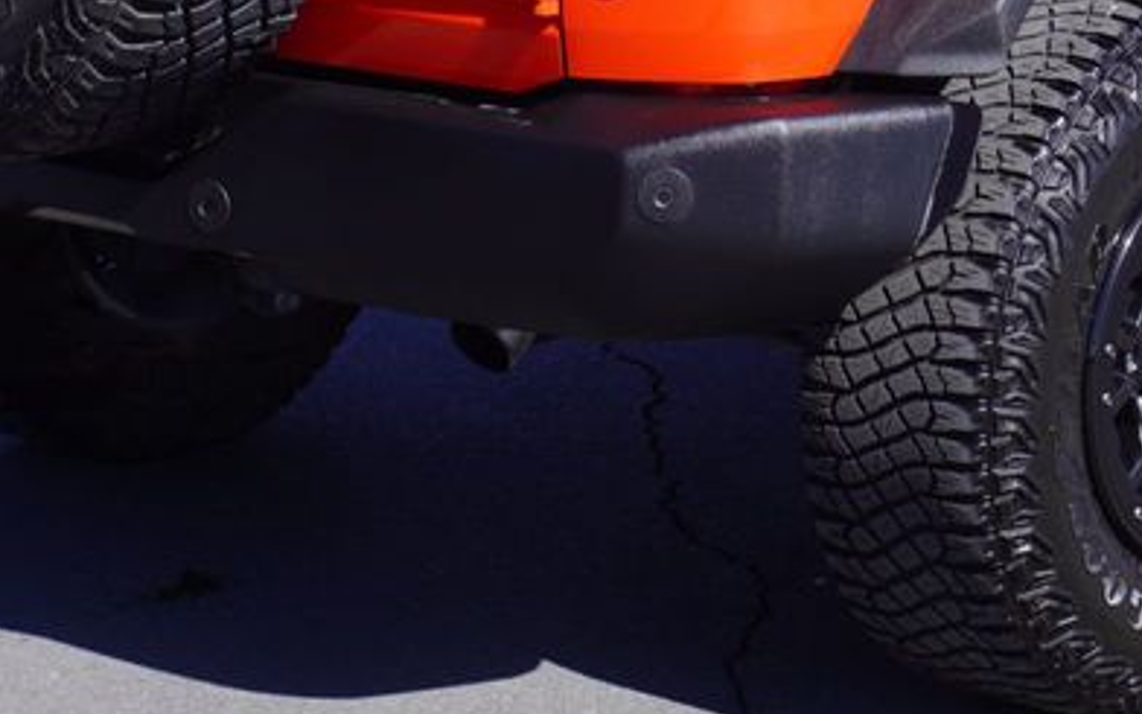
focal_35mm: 120
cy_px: -131
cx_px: 932
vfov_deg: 10.7
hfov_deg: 17.2
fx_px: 3735
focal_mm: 30
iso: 100
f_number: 9
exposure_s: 1/125
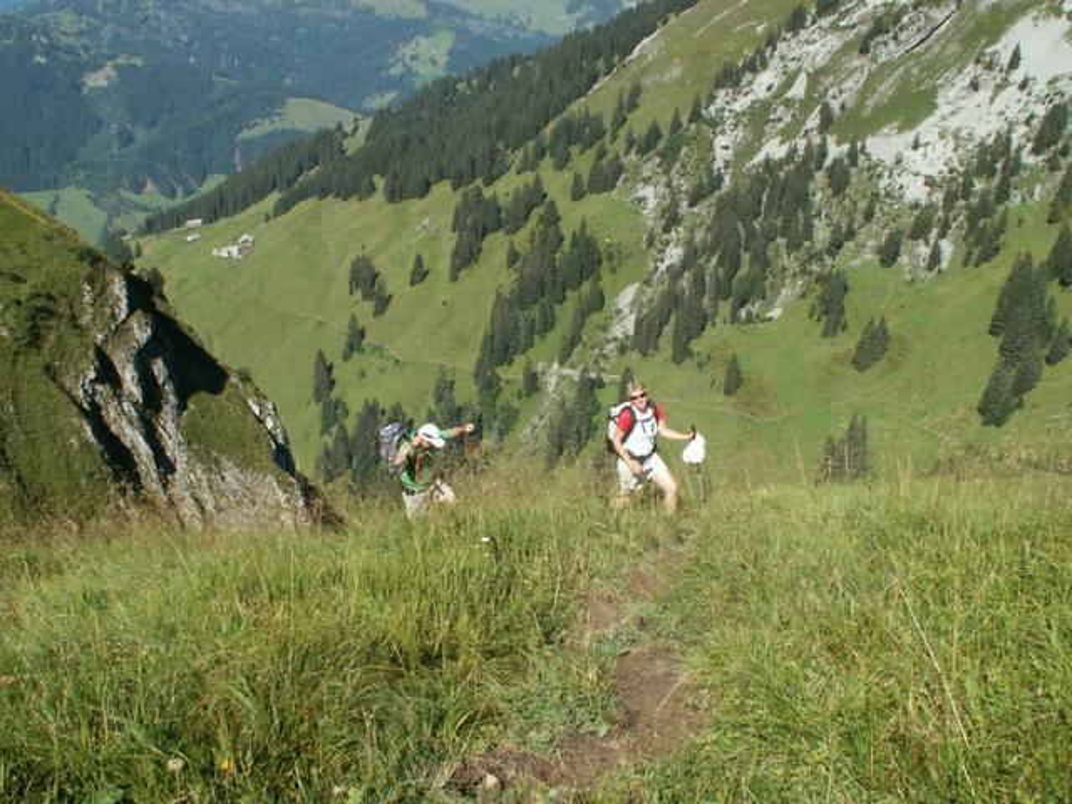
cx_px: 536
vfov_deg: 40.7
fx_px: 1084
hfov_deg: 52.6
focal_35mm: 35
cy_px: 402
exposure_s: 1/100
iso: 50
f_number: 8
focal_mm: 5.86
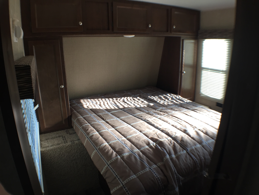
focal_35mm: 29
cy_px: 98
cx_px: 130
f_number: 2.2
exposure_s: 1/60
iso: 40
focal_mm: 4.15
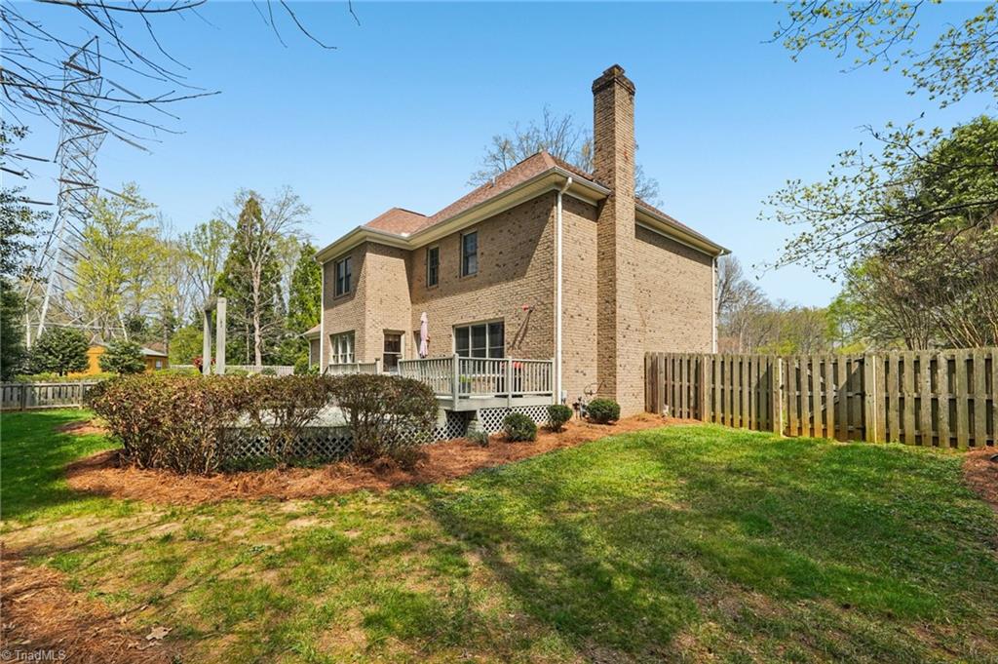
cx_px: 499
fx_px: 415
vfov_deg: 77.2
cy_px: 332
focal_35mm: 15
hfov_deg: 100.4
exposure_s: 1/90
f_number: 8
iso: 100
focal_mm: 10
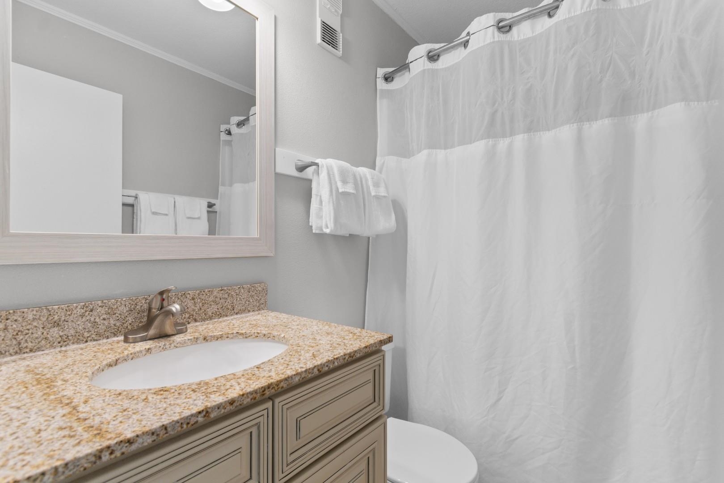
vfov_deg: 73.7
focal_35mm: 16
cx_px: 362
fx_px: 322
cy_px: 242
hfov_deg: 96.7
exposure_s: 1/4
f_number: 4.8
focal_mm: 11
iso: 100
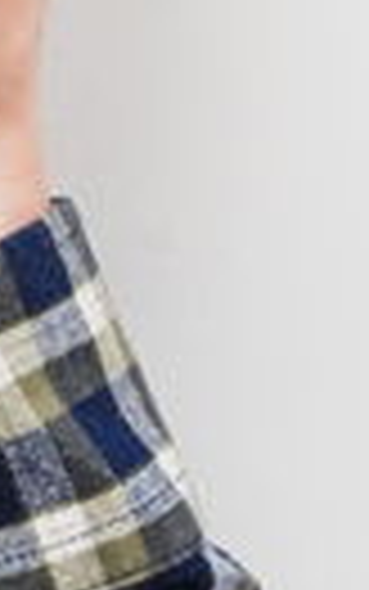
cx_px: -648
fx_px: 5015
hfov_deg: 4.1
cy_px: -354
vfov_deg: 6.6
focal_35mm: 312
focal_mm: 50
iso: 250
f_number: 9
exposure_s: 1/160
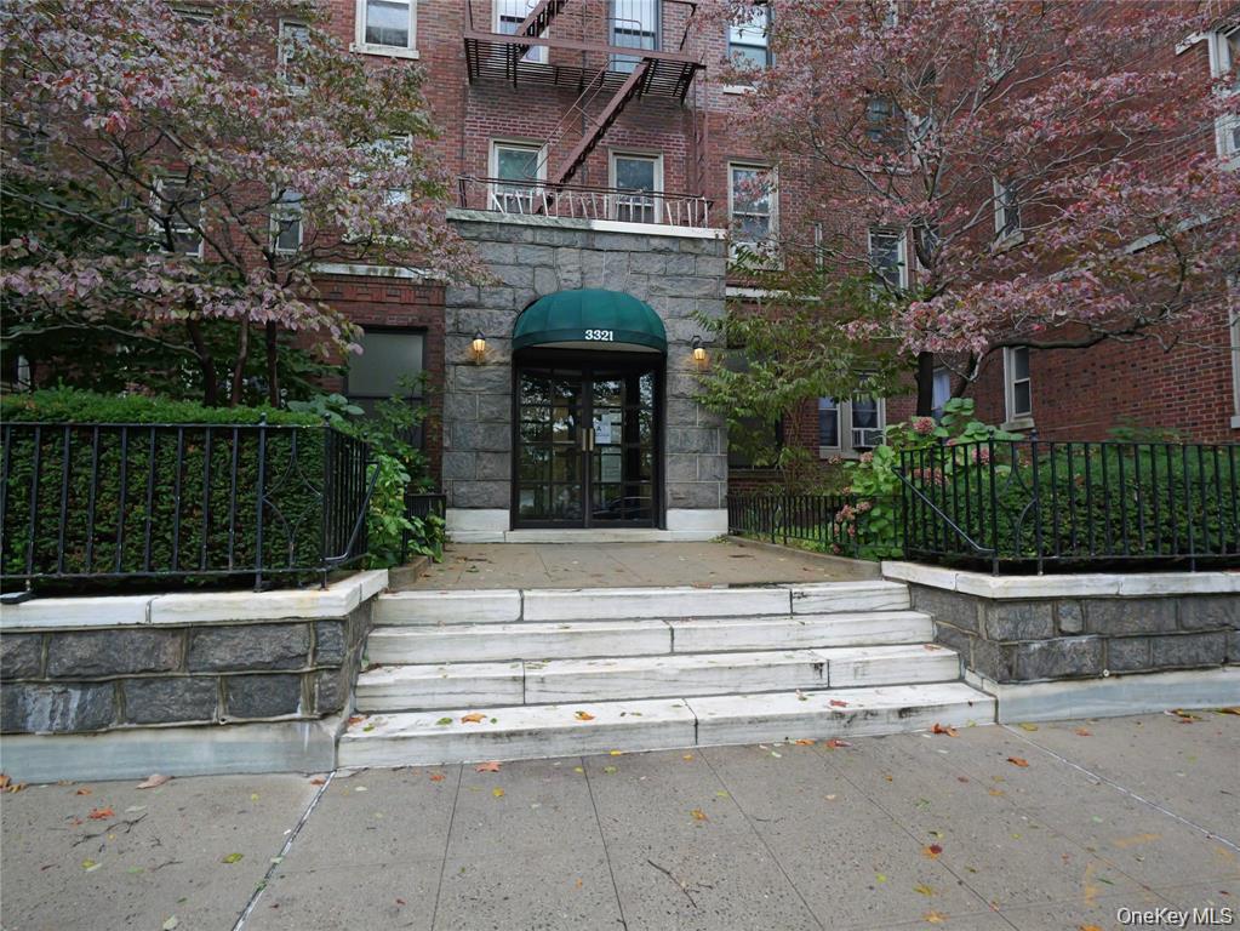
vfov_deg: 71.6
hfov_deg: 87.7
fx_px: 645
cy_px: 466
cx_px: 620
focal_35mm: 18
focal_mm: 9
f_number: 3.5
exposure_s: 1/500
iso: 1250
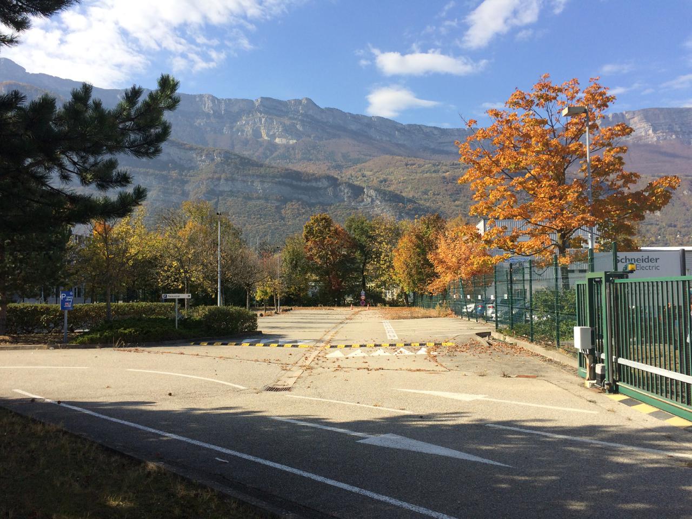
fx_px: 580
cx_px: 346
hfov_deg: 61.7
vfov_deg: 48.2
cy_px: 260
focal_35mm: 29
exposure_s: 1/1368
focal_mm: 4.15
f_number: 2.2
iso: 32
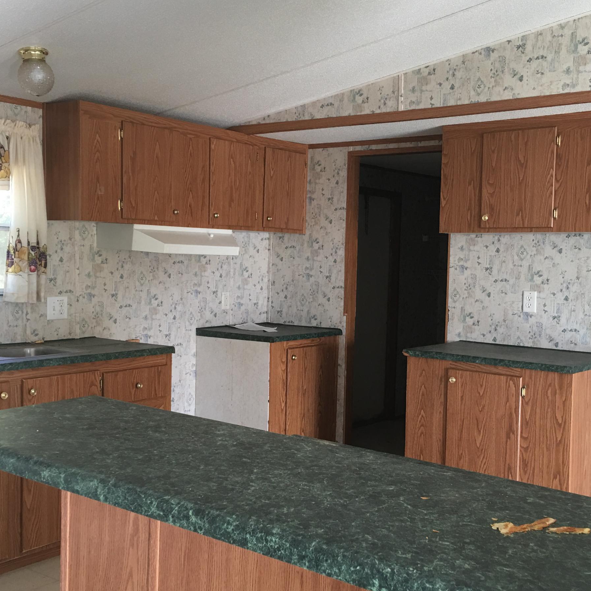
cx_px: 315
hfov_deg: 39.2
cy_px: 318
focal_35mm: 43
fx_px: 831
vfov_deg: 39.1
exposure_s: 1/15
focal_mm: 4.15
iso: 25
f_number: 2.2
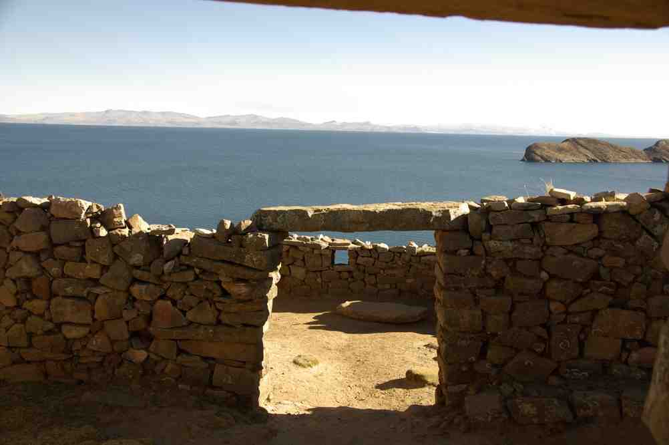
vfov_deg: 33.1
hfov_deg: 48.1
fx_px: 749
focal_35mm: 40
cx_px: 334
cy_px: 222
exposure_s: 1/125
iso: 100
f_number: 6.7
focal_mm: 26.9
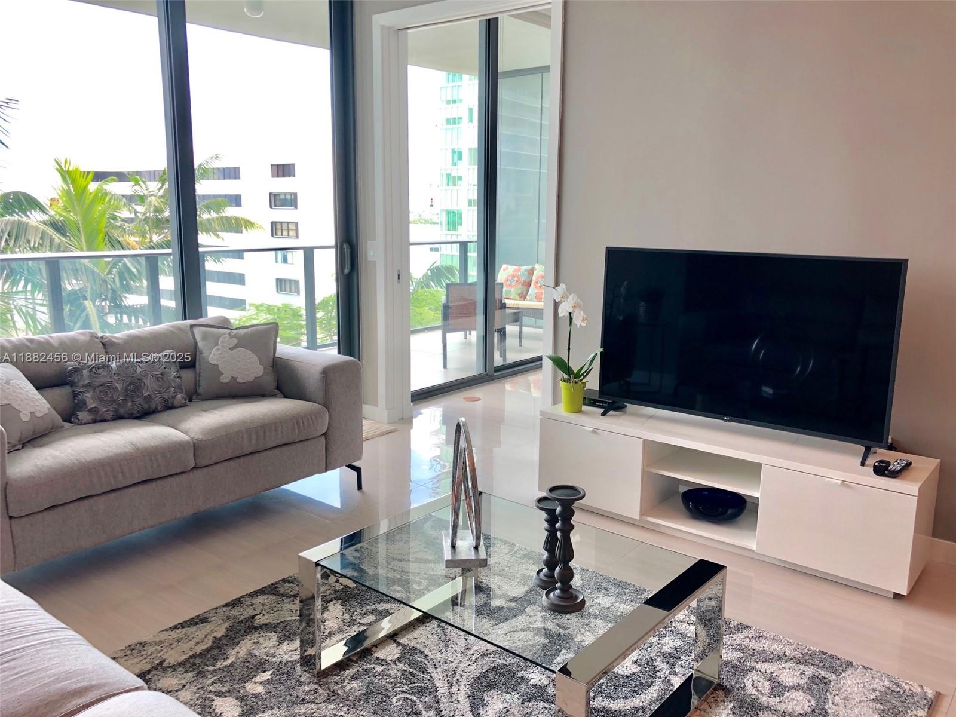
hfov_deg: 63.4
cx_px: 478
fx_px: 773
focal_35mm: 28
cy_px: 358
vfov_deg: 49.7
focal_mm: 4
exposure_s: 1/120
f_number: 1.8
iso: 100
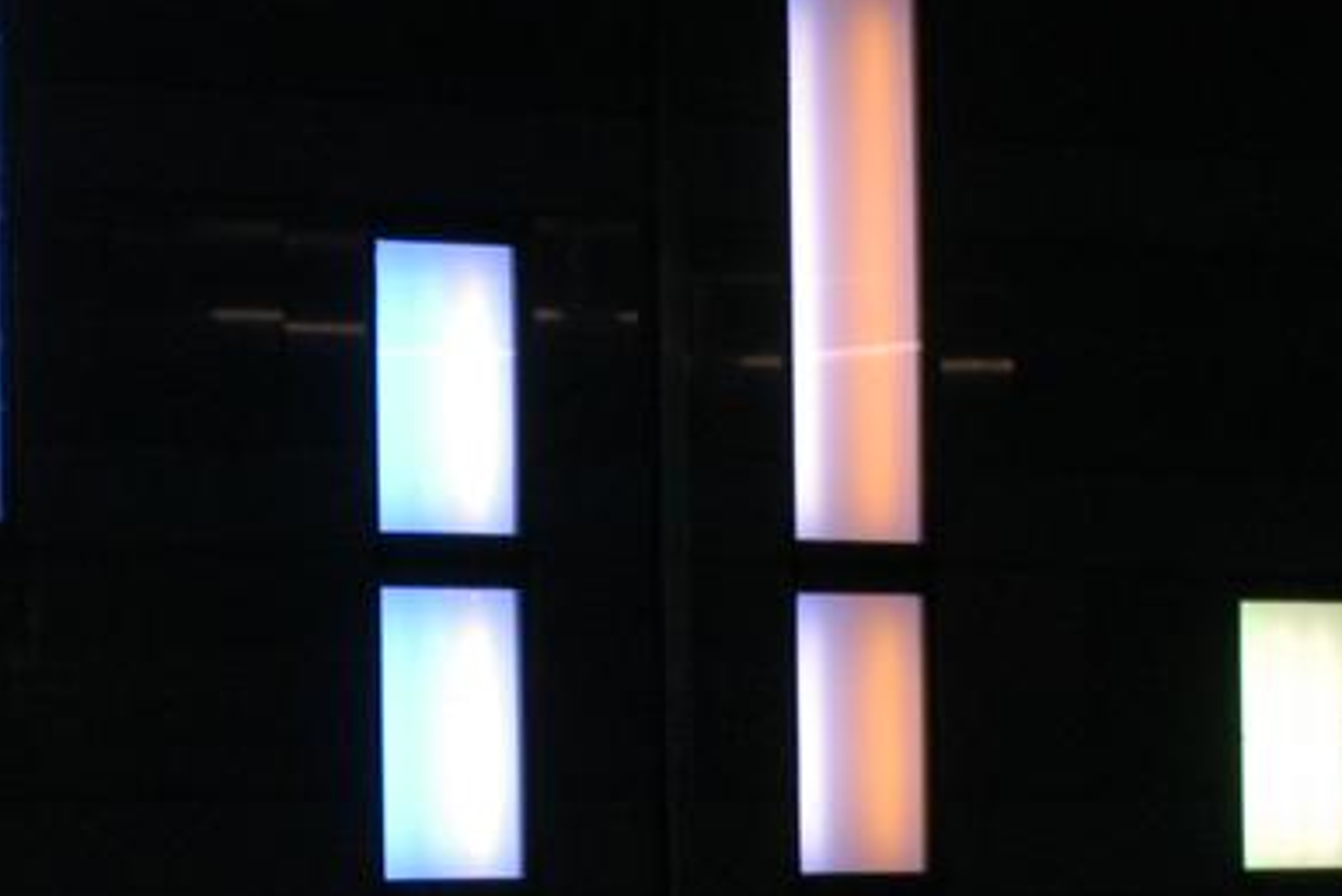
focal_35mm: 467
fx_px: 17414
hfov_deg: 4.4
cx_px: -200
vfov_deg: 2.9
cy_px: -375
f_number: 8
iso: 400
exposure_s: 1/60
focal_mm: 100
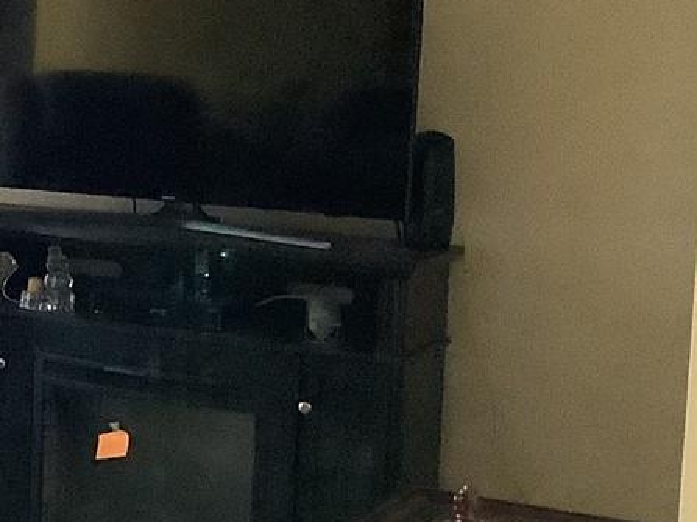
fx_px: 2234
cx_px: -399
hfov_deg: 16.0
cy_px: 213
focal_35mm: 111
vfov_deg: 13.3
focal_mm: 3.3
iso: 320
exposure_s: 1/50
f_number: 2.4
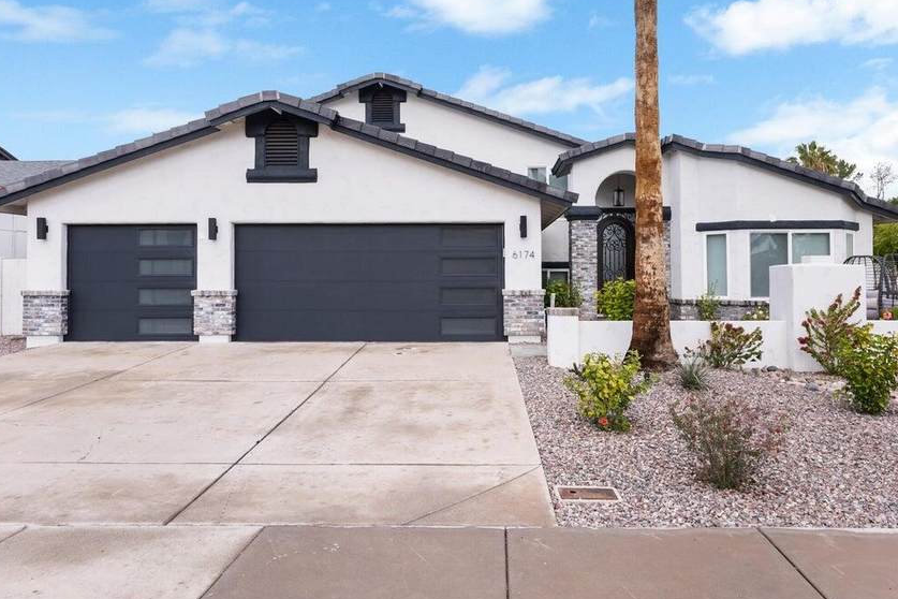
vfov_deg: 49.5
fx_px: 649
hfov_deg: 69.4
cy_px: 291
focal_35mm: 26
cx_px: 469
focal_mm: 17
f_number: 10
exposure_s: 1/400
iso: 320
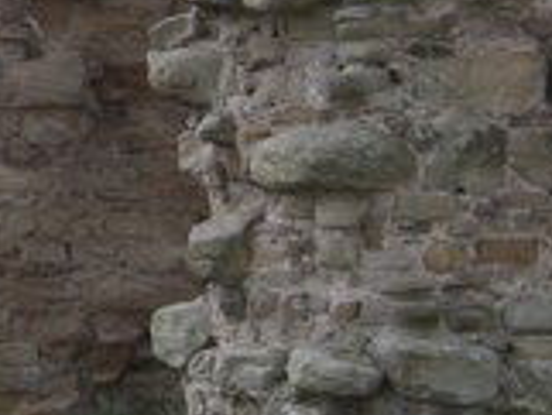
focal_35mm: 151
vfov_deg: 9.8
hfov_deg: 12.7
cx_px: -141
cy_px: -24
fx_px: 2410
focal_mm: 7.9
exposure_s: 1/160
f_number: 2.8
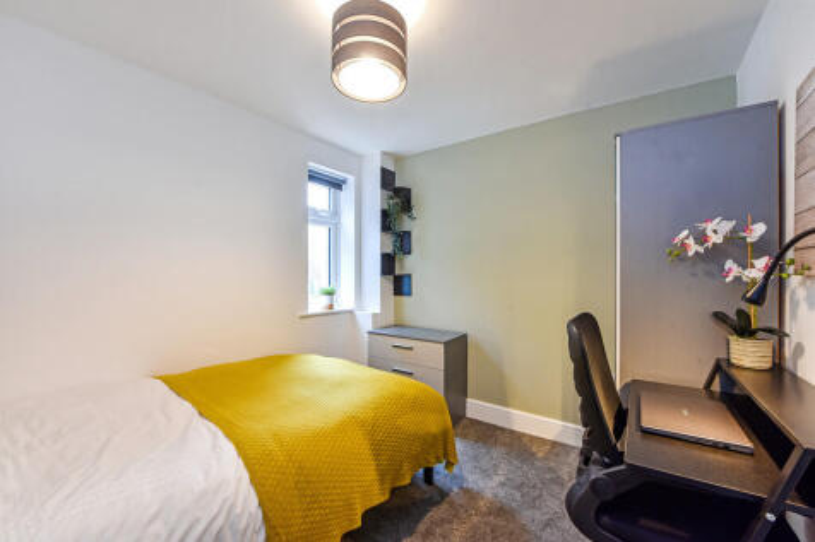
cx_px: 408
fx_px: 317
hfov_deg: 104.3
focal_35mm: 14
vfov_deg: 81.2
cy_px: 271
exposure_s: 1/5
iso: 400
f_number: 9
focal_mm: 14
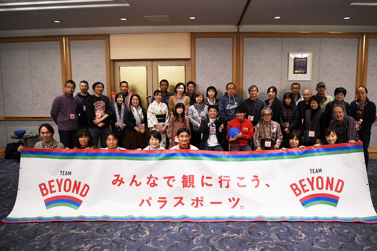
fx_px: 251
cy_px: 126
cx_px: 188
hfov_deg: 73.8
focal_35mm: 24
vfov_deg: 53.1
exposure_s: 1/320
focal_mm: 24
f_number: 2.8
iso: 1600
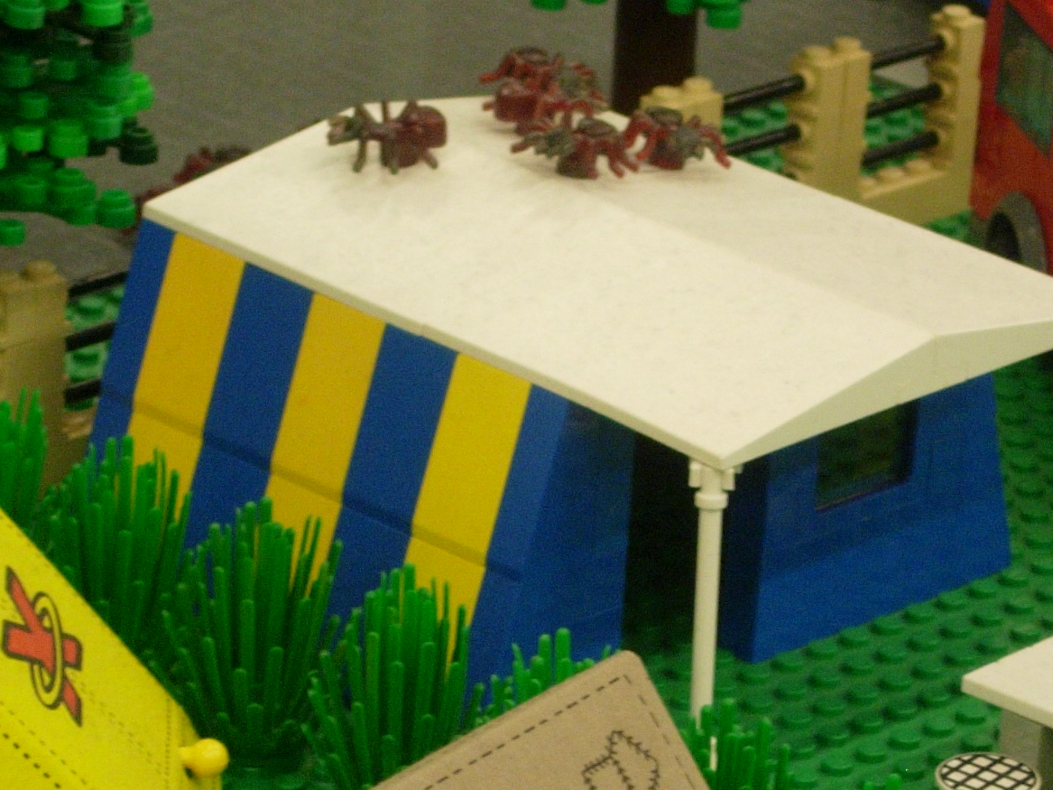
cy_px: 605
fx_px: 7634
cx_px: 640
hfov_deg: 7.9
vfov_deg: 5.9
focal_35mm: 251
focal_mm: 23.4
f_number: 4.9
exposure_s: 1/5.8
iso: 200
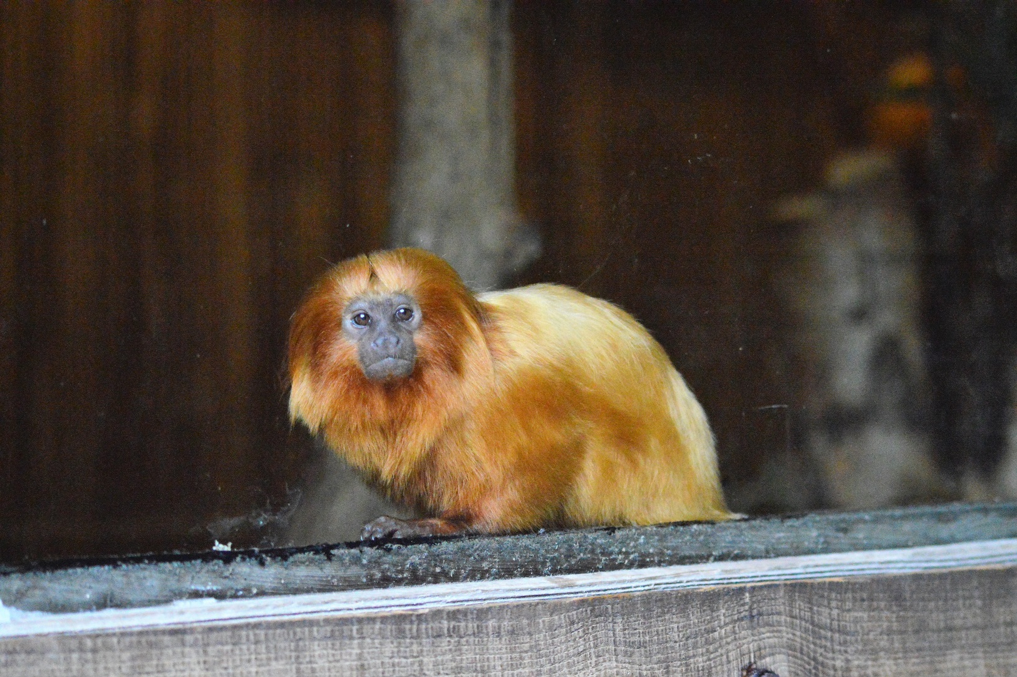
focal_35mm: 105
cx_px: 508
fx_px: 2964
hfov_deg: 19.5
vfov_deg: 13.0
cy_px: 338
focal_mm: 70
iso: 6400
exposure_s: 1/2500
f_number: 4
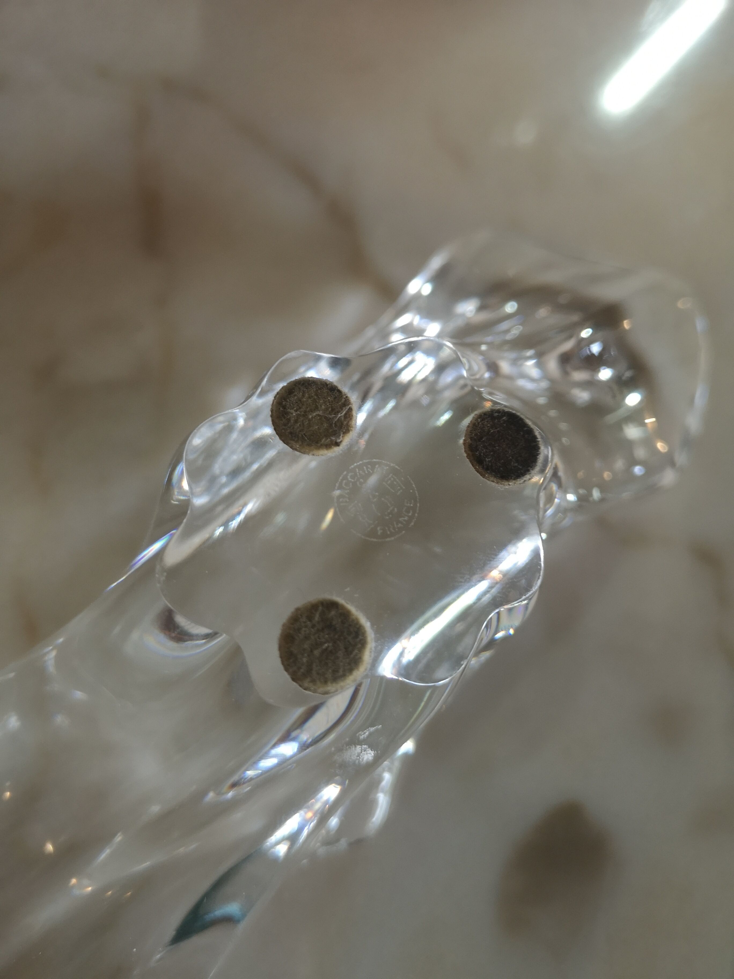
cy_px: 490
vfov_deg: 65.3
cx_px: 367
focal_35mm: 27
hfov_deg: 51.4
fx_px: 763
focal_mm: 5.58
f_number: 1.8
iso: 200
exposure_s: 1/33.3
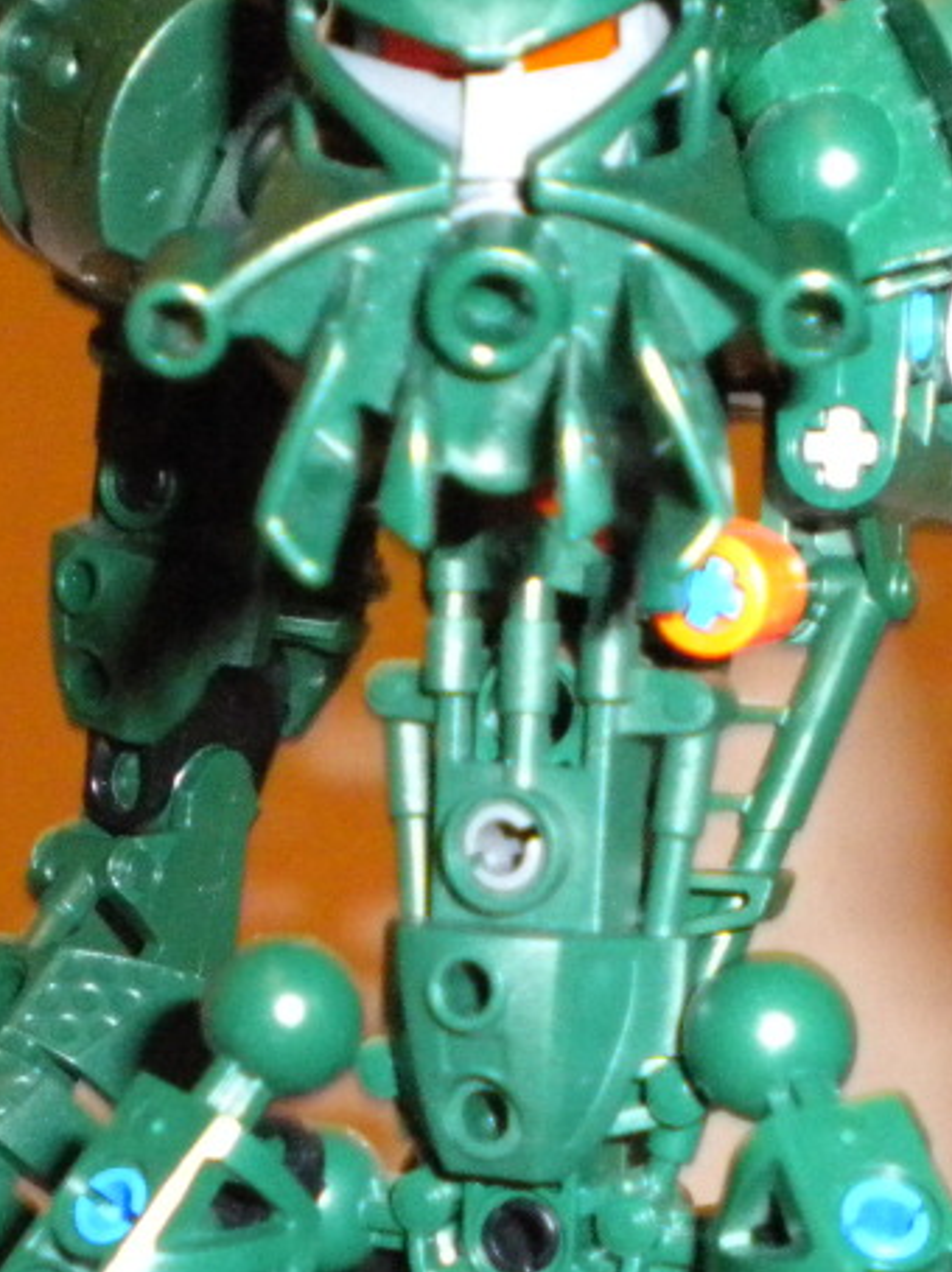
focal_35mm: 79
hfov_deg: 18.6
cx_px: 482
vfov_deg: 24.5
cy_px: 894
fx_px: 2900
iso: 800
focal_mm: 6.3
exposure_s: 1/30
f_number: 3.1
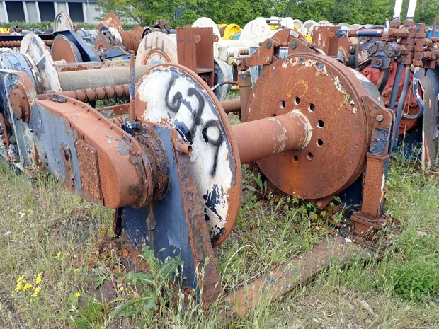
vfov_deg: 54.9
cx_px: 220
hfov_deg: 69.4
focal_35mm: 25
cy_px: 164
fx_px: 317
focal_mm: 4.5
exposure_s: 1/400
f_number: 2.8
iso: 100
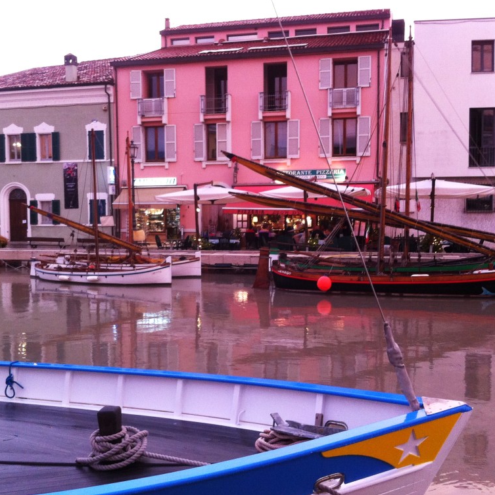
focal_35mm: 42
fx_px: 679
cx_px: 229
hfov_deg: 40.0
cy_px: 248
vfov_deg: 40.0
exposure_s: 1/15
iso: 125
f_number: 2.8
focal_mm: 3.85
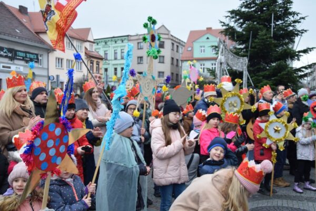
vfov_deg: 29.9
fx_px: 395
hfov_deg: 43.6
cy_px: 106
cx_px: 158
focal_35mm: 45
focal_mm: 30
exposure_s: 1/125
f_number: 5.6
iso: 400
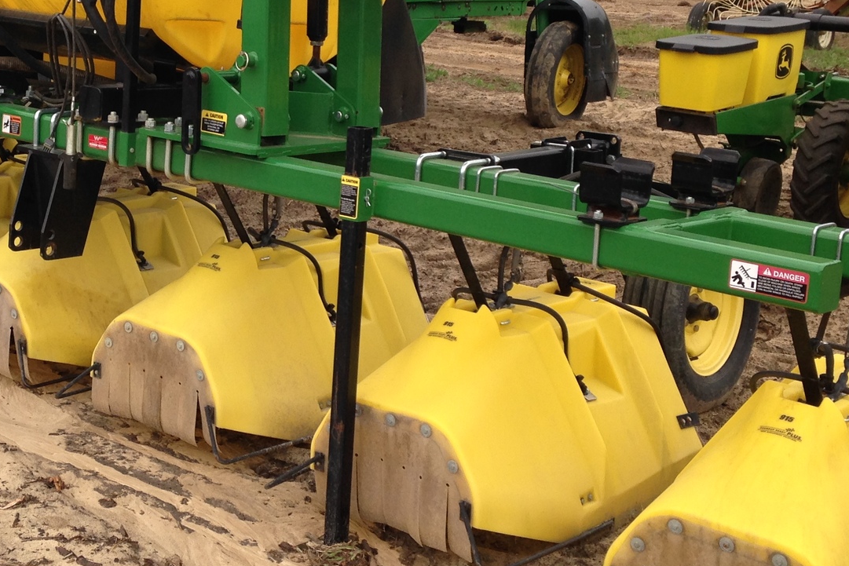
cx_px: 252
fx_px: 1533
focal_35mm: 65
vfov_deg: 20.8
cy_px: 168
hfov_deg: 30.6
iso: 50
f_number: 2.4
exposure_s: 1/191
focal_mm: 4.12
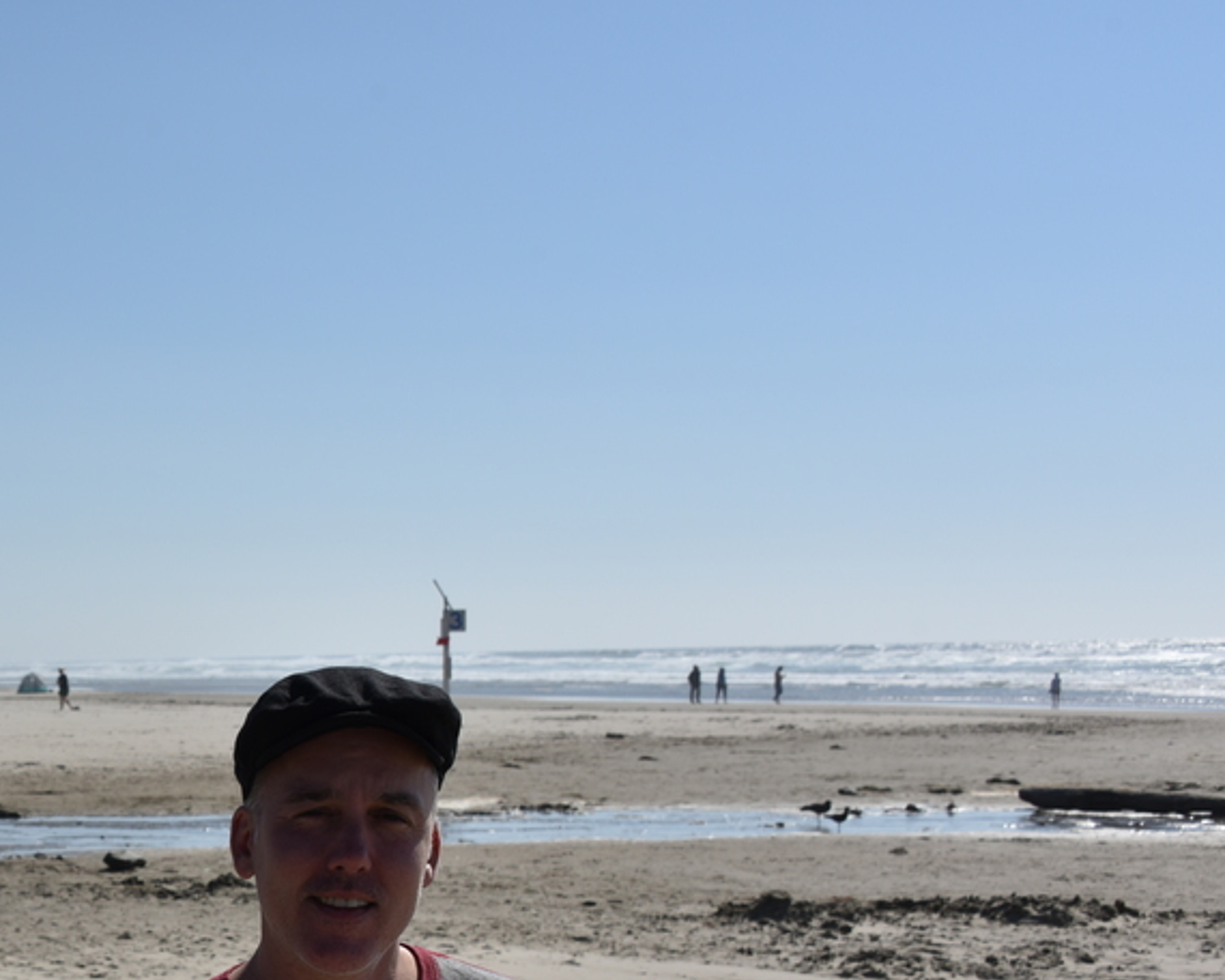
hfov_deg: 29.7
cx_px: -15
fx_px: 2139
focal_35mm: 59
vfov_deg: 24.9
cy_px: 907
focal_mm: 28
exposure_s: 1/500
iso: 100
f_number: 11
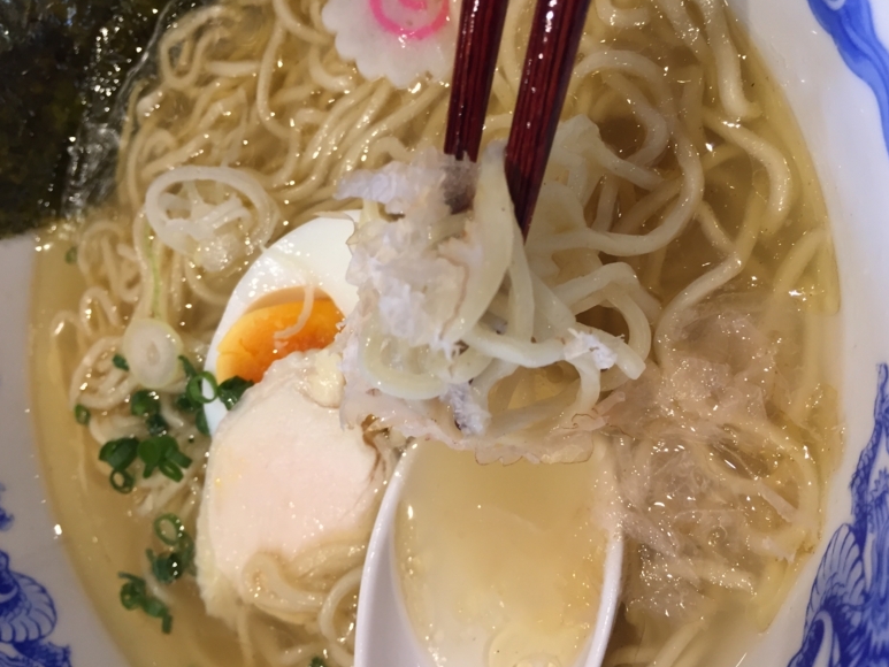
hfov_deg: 59.9
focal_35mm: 30
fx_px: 771
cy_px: 335
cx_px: 458
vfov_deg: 46.8
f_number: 2.2
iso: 100
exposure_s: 1/33
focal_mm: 4.15
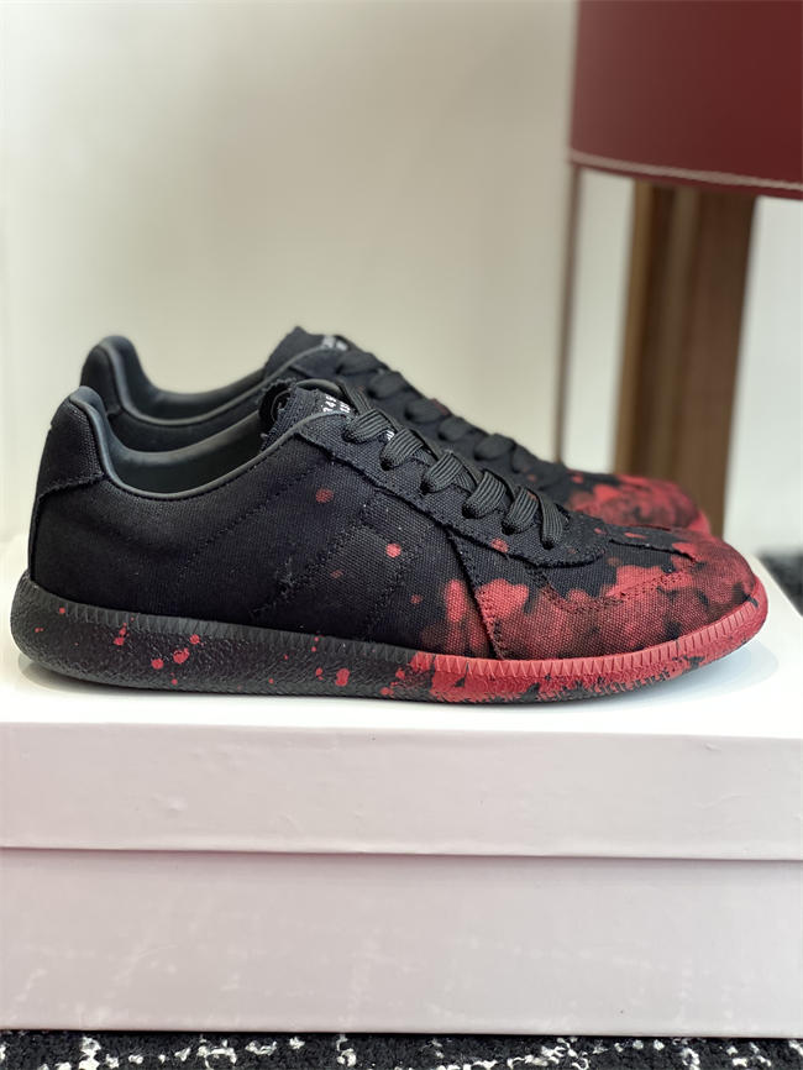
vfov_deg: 36.8
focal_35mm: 52
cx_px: 402
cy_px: 535
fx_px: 1608
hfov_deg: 28.0
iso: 64
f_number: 2
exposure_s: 1/122
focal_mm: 6
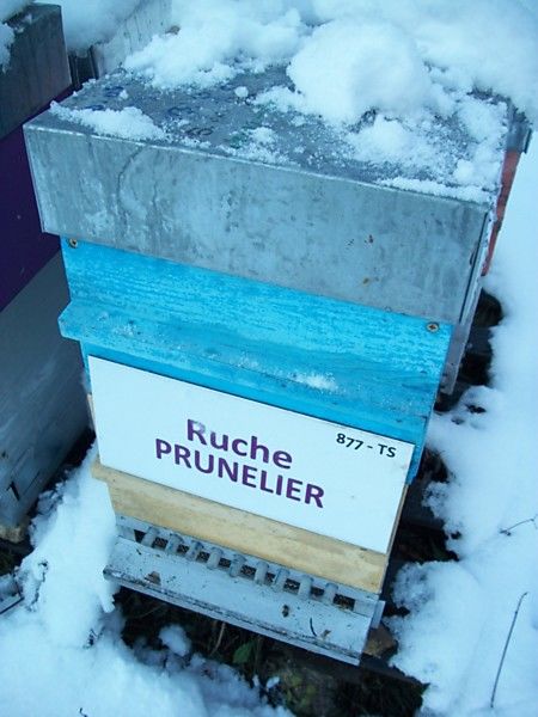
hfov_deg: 44.2
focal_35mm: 32
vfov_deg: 56.8
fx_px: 663
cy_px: 358
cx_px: 269
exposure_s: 1/80
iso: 80
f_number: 2.9
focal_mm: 5.7
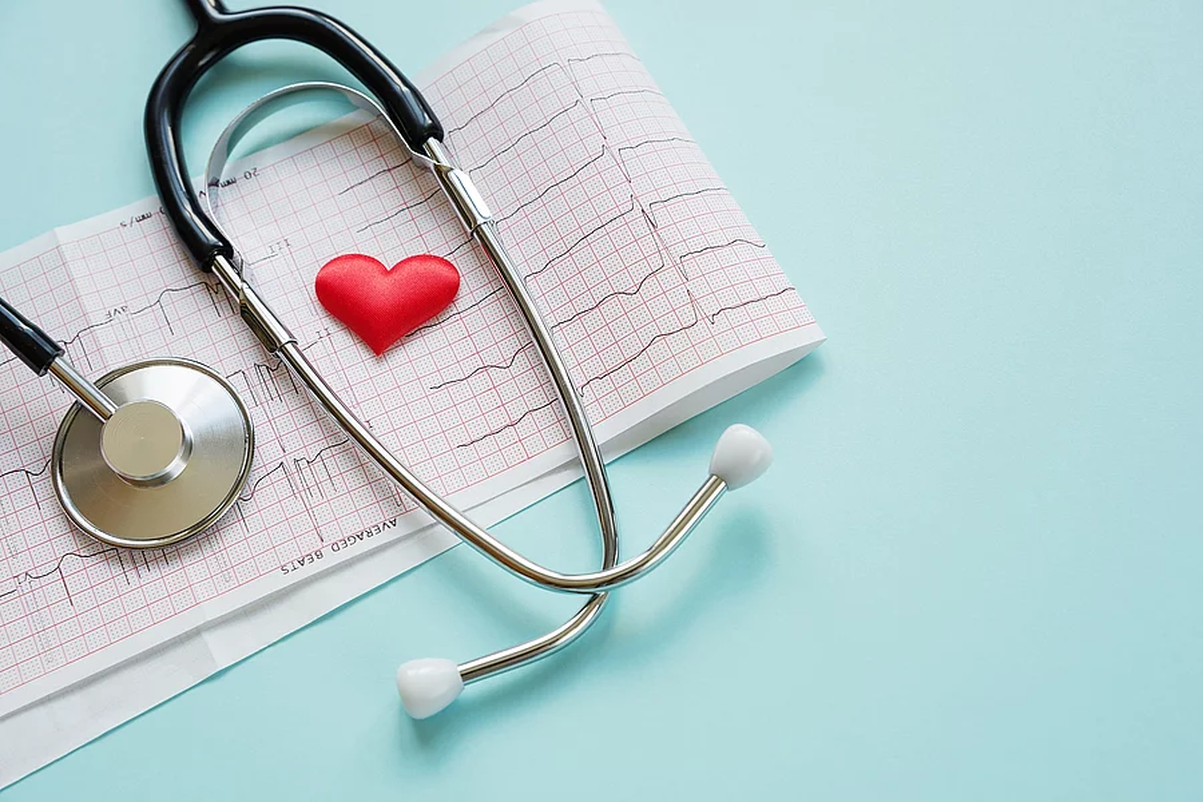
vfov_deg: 21.9
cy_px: 401
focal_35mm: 62
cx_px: 602
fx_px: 2072
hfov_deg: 32.4
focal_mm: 62
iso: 100
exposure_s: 1/15
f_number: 8
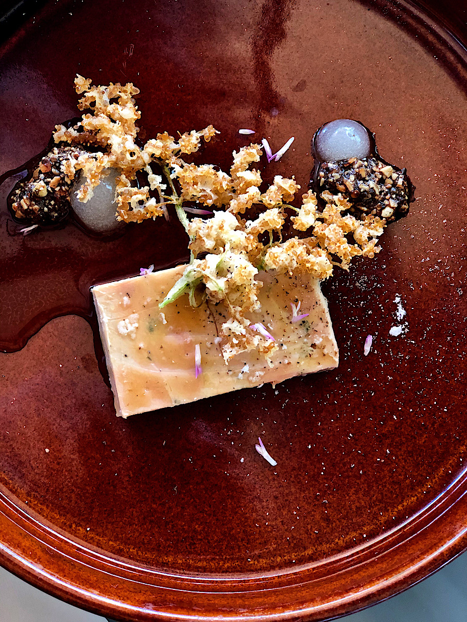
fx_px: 1025
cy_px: 311
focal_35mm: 57
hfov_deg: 25.7
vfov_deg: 33.8
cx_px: 234
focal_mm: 6.6
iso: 125
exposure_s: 1/30
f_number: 2.8
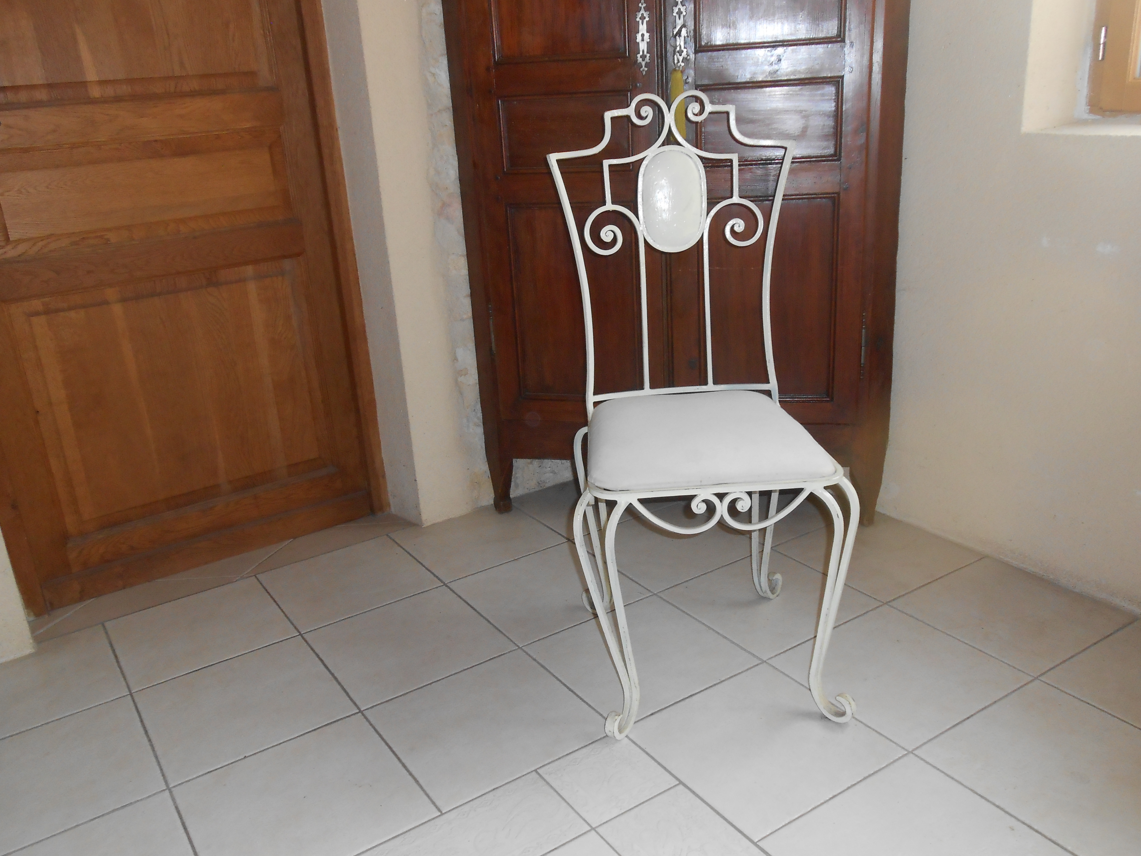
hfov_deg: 60.0
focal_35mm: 30
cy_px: 428
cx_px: 570
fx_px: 989
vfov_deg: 46.8
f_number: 3.8
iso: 200
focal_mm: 5.3
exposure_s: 1/25
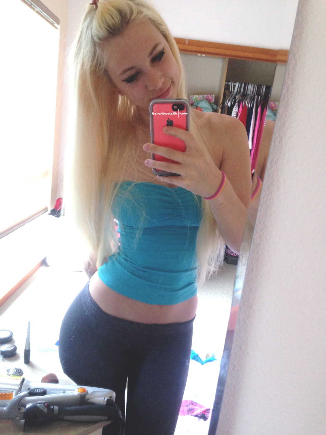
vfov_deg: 55.4
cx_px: 163
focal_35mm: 33
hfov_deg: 42.9
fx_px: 414
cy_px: 218
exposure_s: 1/20
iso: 160
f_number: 2.4
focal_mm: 4.12
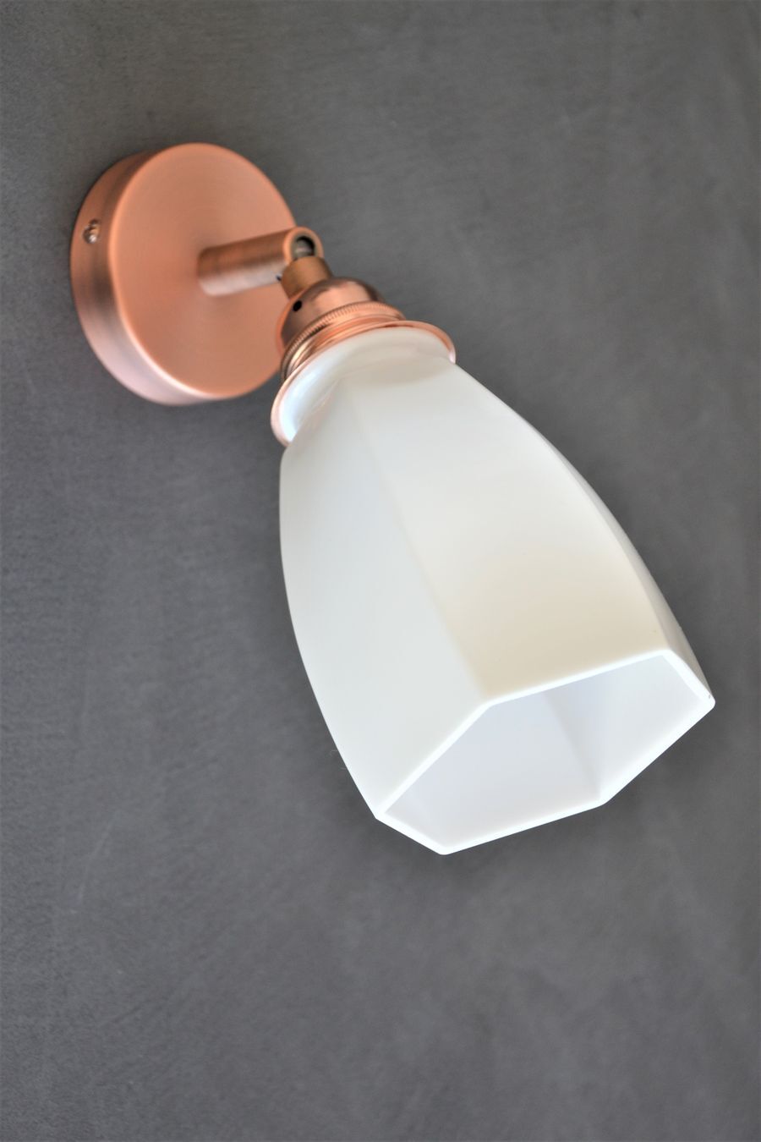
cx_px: 380
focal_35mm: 63
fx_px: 1997
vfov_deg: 31.9
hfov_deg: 21.6
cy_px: 571
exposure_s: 1/60
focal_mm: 42
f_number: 4.8
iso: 400
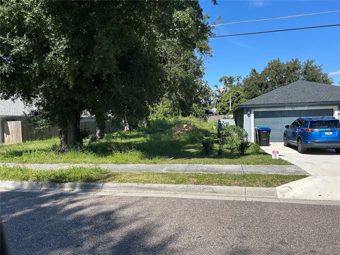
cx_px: 170
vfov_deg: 53.1
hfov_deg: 67.3
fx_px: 255
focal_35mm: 26
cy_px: 128
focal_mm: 5.7
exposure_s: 1/2994
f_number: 1.5
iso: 50
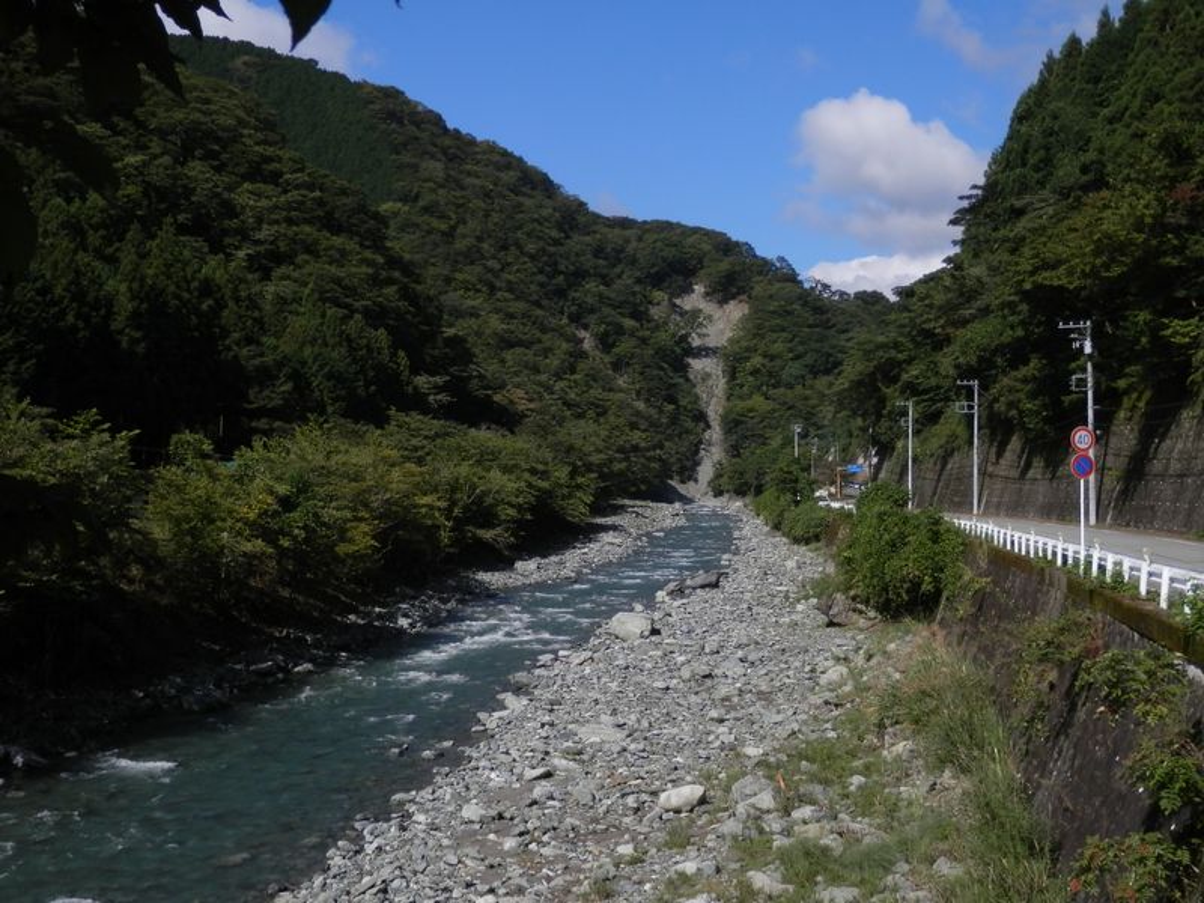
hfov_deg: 50.1
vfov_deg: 38.7
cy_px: 452
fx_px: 1287
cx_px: 602
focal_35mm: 37
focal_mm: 6.6
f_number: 10.1
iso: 80
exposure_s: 1/160
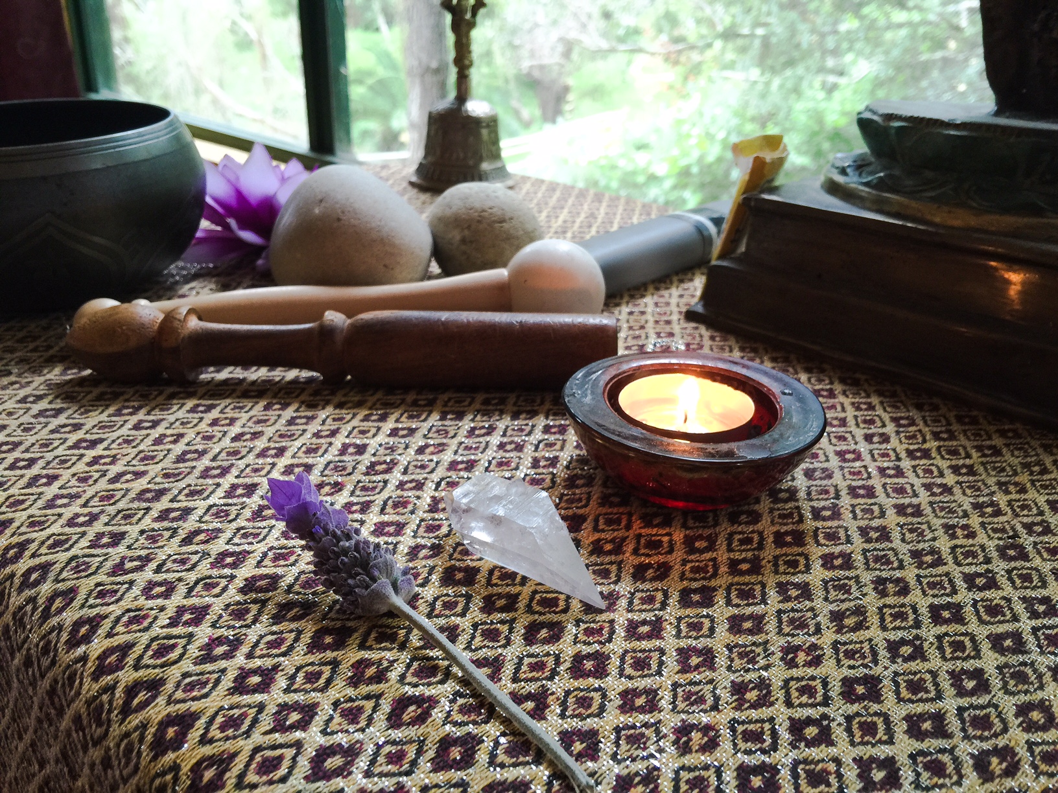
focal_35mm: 29
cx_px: 529
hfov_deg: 61.7
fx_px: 886
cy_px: 396
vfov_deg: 48.2
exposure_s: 1/17
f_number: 2.2
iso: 50
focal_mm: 4.15
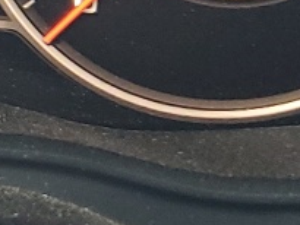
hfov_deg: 8.8
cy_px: -194
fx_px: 1760
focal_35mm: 203
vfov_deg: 7.1
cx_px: -440
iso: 74
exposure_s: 1/60.2
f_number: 1.5
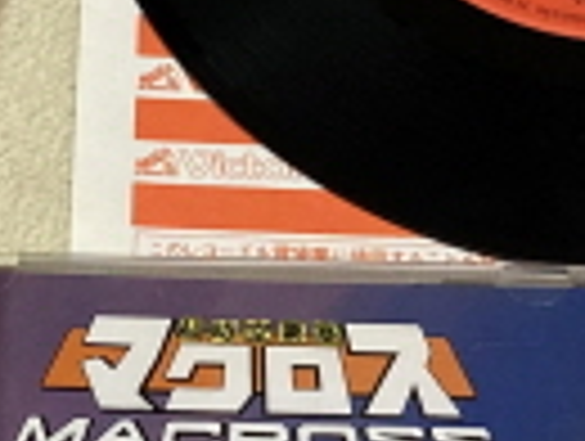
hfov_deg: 11.5
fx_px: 2912
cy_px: 108
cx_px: 180
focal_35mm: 172
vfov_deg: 8.6
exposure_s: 1/60
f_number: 1.8
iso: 200
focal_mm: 3.99
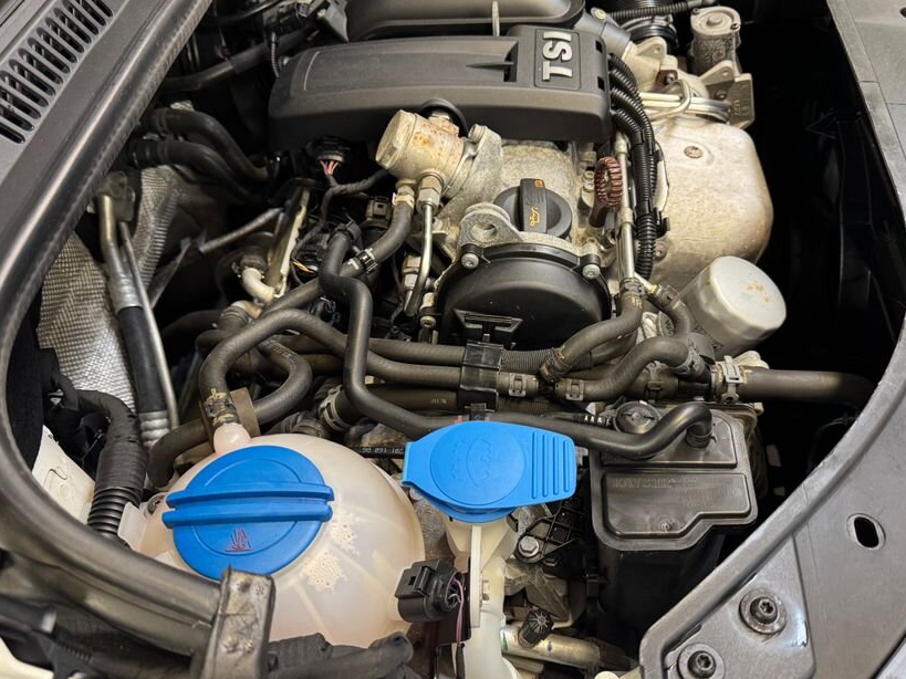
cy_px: 346
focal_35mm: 30
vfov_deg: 46.8
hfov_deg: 59.9
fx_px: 785
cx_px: 475
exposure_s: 1/50
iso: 320
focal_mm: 6.76
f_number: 1.78
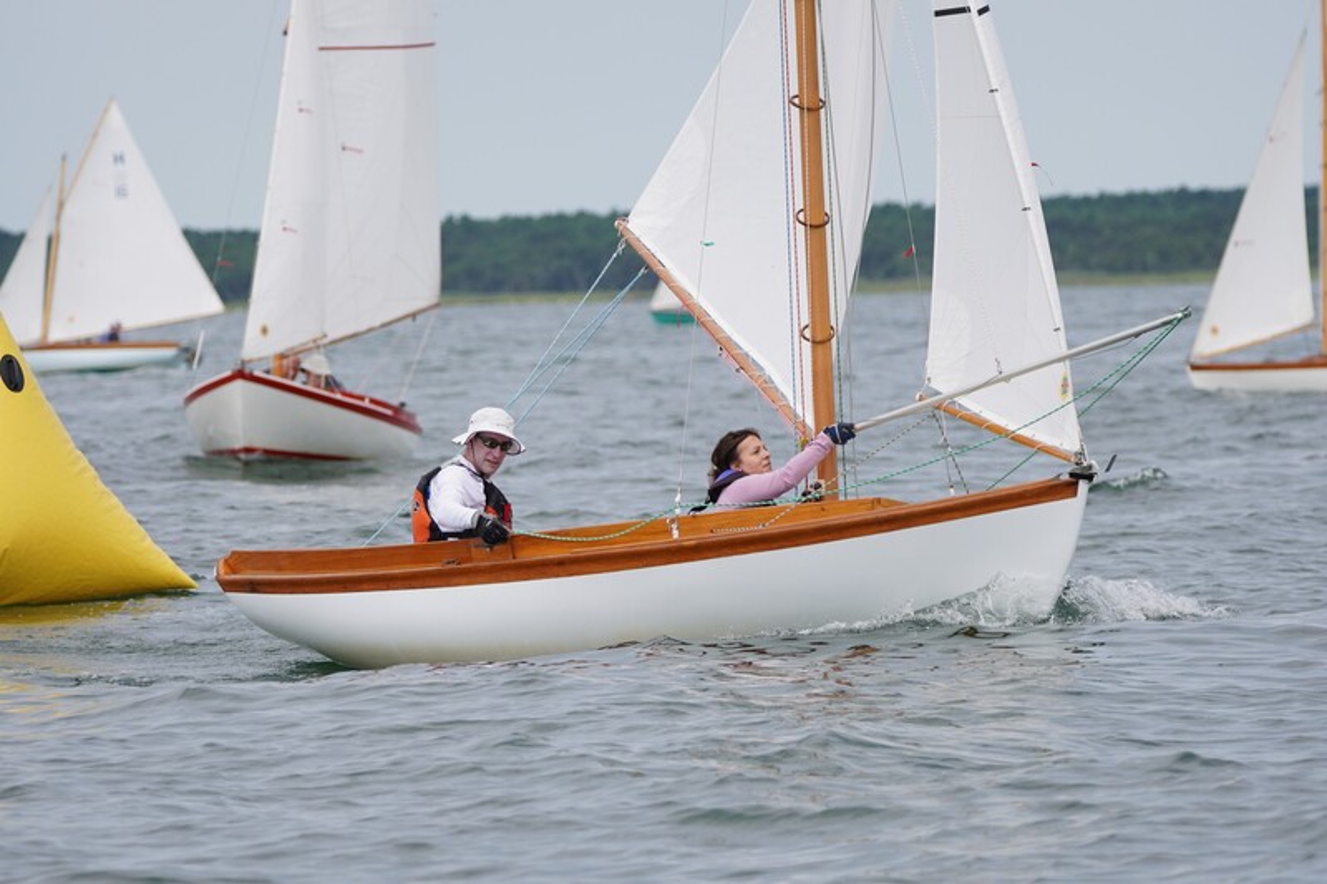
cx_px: 664
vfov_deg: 4.6
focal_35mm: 300
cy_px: 442
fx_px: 11055
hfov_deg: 6.9
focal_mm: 200
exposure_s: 1/1250
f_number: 5.6
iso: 160
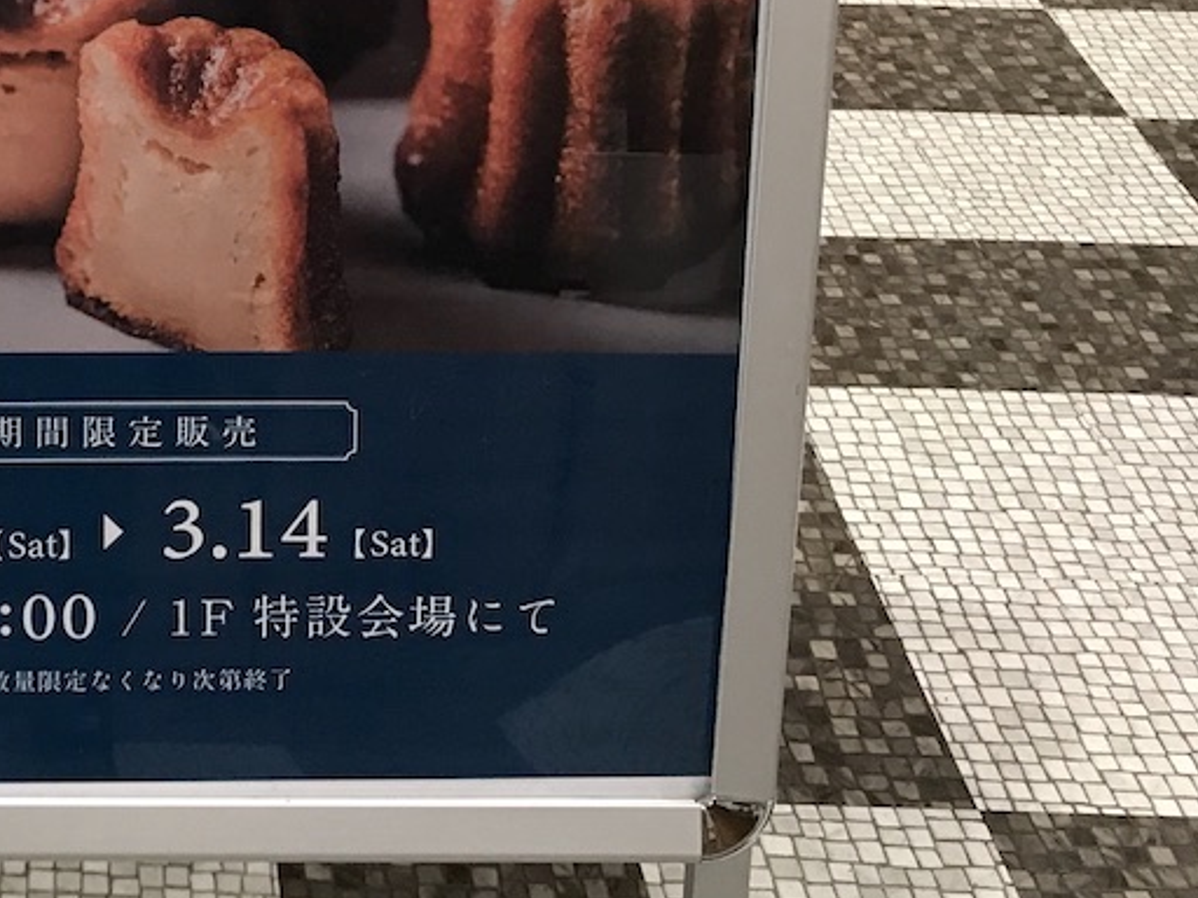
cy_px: -51
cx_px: -28
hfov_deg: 26.2
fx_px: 2423
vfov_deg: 20.2
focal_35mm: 70
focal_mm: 3.99
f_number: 1.8
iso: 32
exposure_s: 1/25
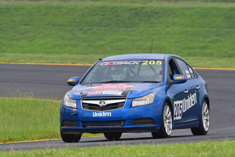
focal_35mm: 630
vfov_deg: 2.2
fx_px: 4114
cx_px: 118
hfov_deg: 3.3
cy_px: 78
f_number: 10
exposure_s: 1/640
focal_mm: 420
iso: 1000
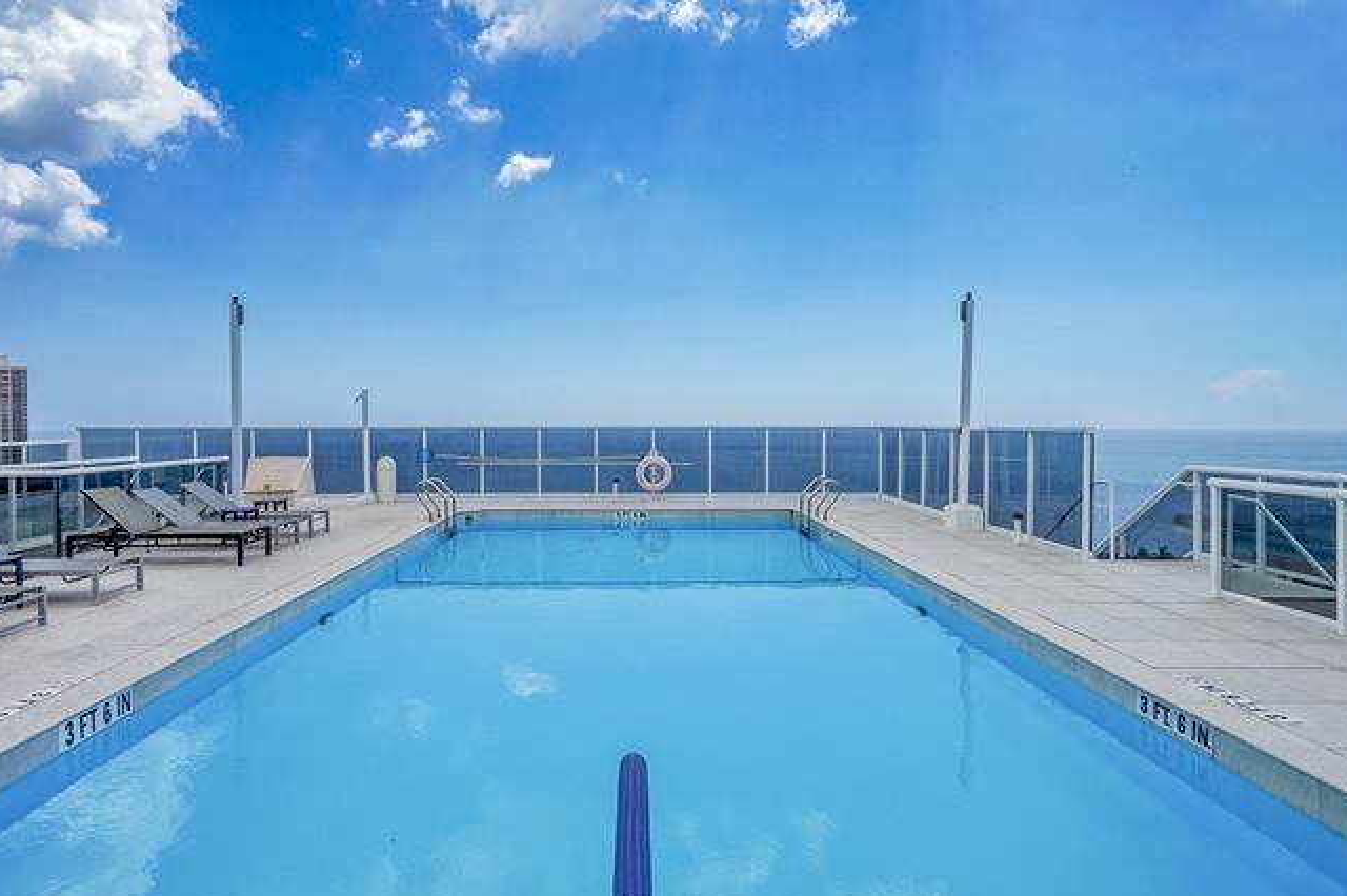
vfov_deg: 61.8
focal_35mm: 20
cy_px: 426
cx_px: 634
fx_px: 748
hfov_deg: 83.9
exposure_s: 1/2000
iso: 400
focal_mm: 16
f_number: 8
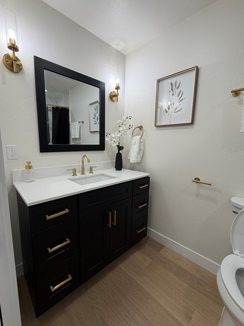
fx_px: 141
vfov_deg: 98.2
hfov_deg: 81.7
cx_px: 117
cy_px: 164
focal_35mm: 15
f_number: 2.2
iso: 100
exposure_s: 1/120
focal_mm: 2.22
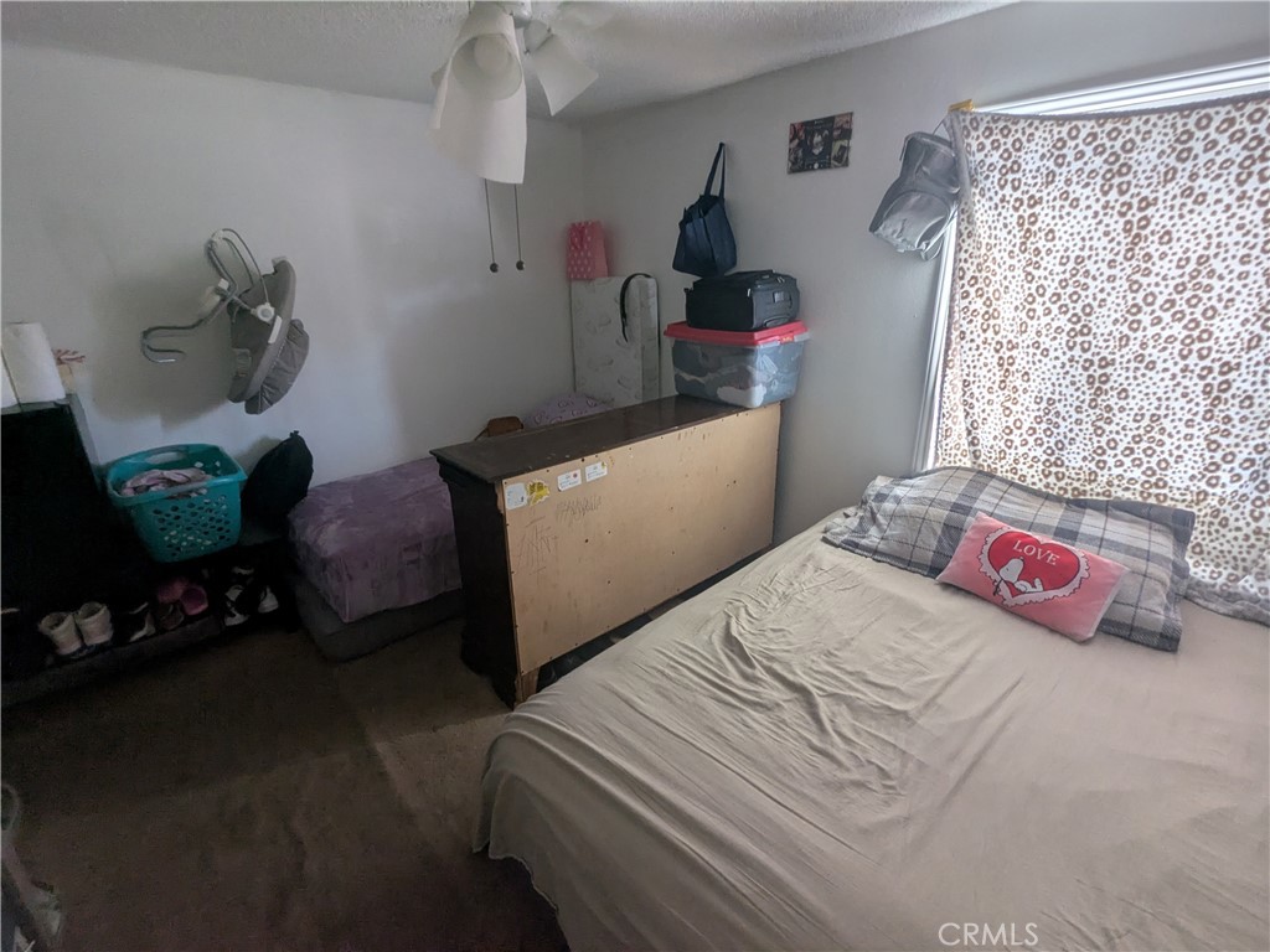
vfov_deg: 78.1
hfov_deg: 94.5
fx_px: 587
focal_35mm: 16
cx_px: 635
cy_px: 476
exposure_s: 1/30
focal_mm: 2.35
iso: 60
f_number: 2.2
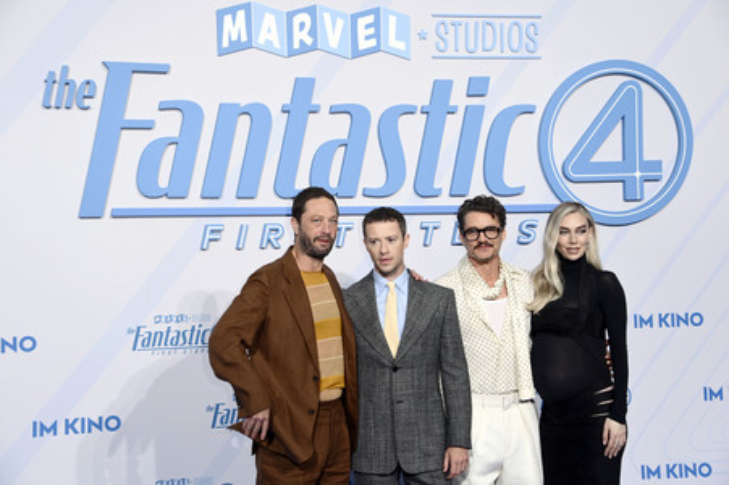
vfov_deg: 19.4
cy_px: 242
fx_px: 1416
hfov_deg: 28.9
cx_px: 364
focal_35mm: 70
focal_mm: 70
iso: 400
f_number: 5.6
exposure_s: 1/200
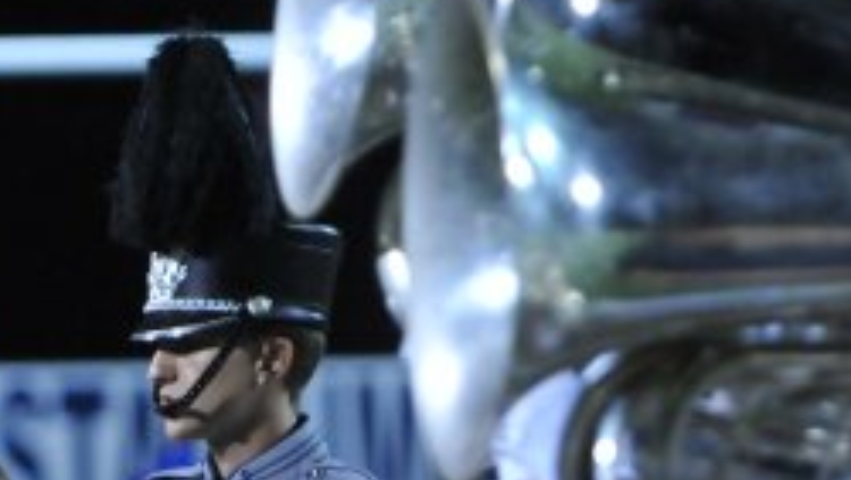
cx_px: 283
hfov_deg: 3.1
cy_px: 526
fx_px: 15851
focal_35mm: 702
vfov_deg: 1.7
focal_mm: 140
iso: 1600
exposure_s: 1/200
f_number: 2.8
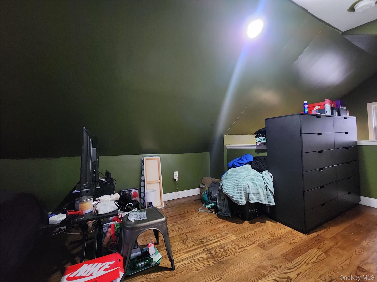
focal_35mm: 13
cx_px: 188
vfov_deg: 89.9
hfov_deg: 106.2
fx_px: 142
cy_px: 141
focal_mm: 2.2
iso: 1250
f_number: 2.2
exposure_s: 1/24
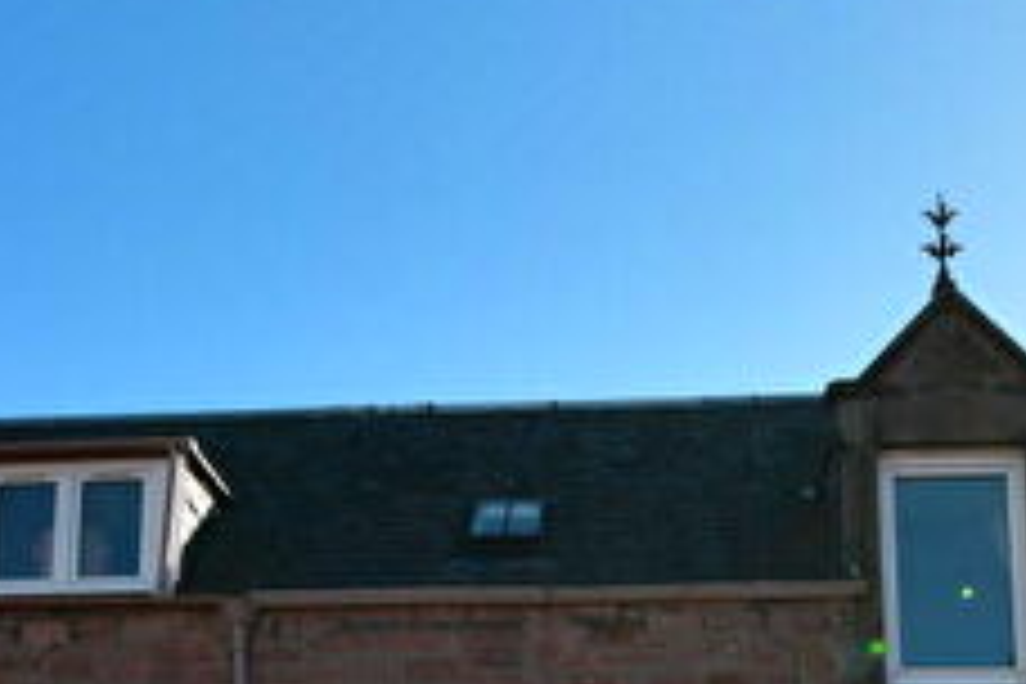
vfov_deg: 25.9
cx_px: 549
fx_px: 1311
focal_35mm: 46
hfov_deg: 42.7
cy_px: 839
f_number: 10
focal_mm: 10
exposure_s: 1/250
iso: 200
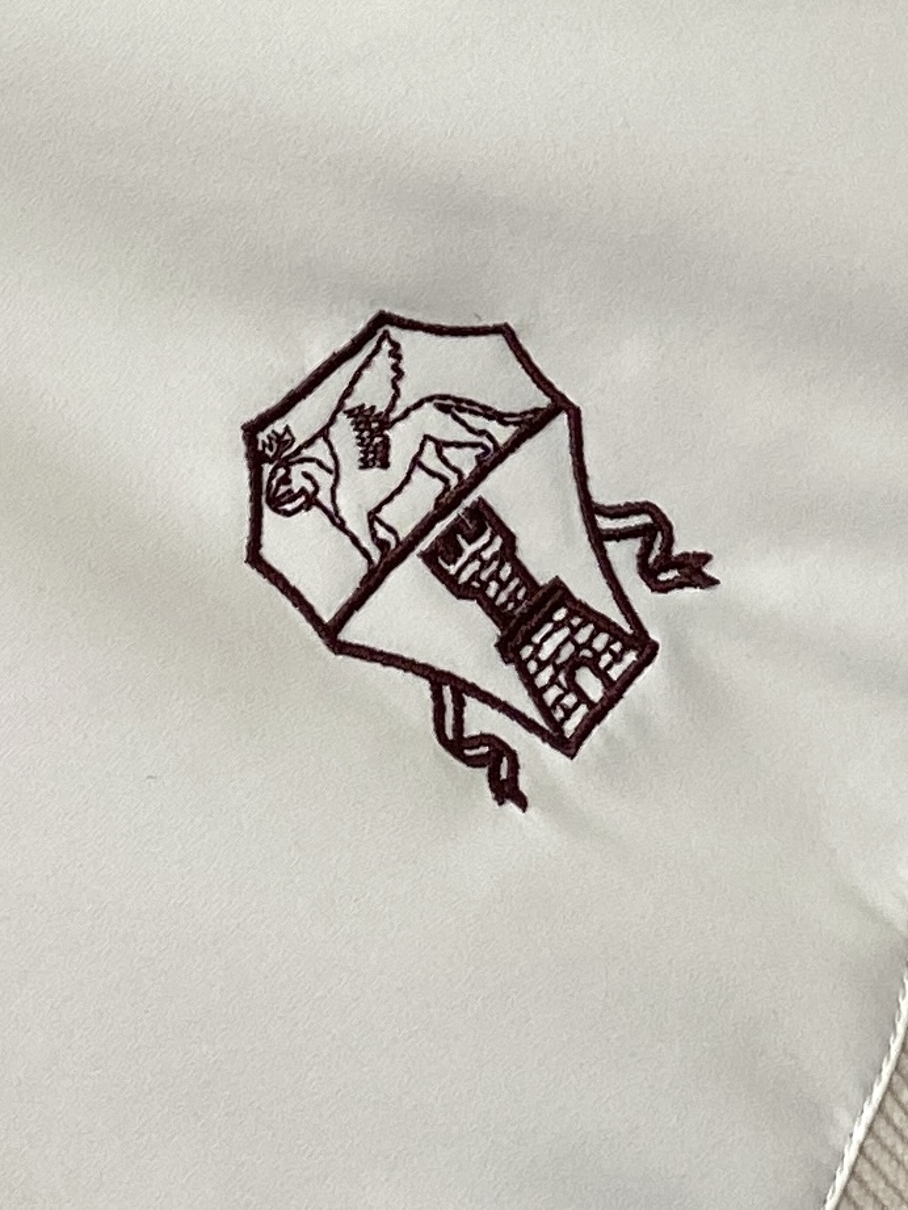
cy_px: 605
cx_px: 454
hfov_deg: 53.1
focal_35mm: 26
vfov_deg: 67.3
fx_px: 909
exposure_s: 1/121
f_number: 1.8
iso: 50
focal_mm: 4.25
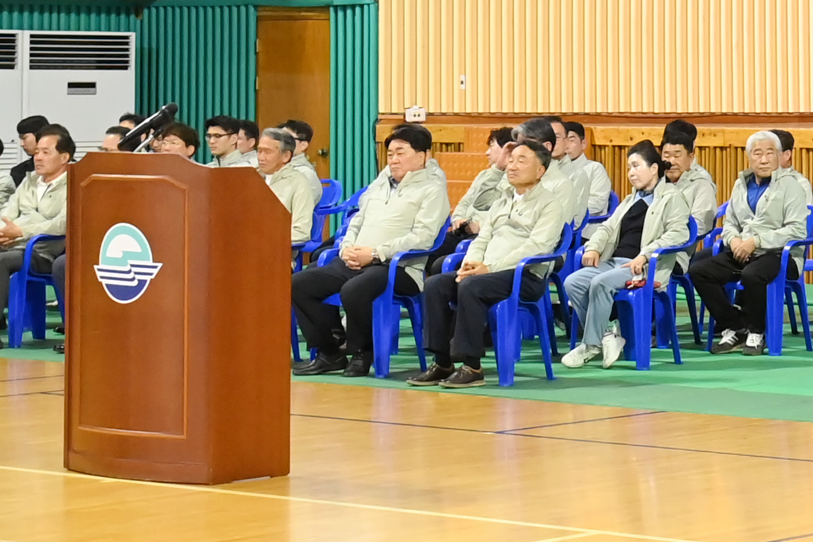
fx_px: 2890
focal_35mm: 128
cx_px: 1083
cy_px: 88
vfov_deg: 10.7
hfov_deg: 15.2
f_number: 7.1
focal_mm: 32
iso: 5000
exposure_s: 1/250
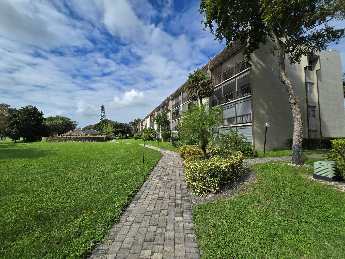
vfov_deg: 89.9
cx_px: 172
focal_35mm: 13
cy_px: 130
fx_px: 130
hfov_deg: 106.2
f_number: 2.2
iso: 50
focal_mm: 2.2
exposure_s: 1/3291
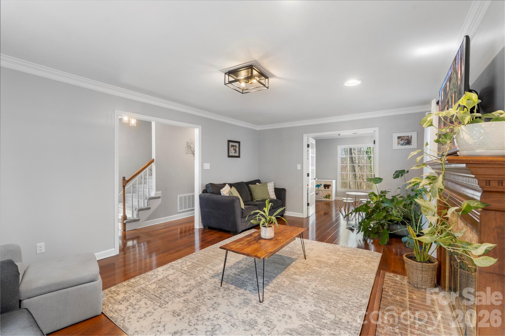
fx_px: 224
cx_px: 252
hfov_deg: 96.7
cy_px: 168
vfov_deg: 73.7
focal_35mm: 16
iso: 500
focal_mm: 16
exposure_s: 1/6
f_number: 8
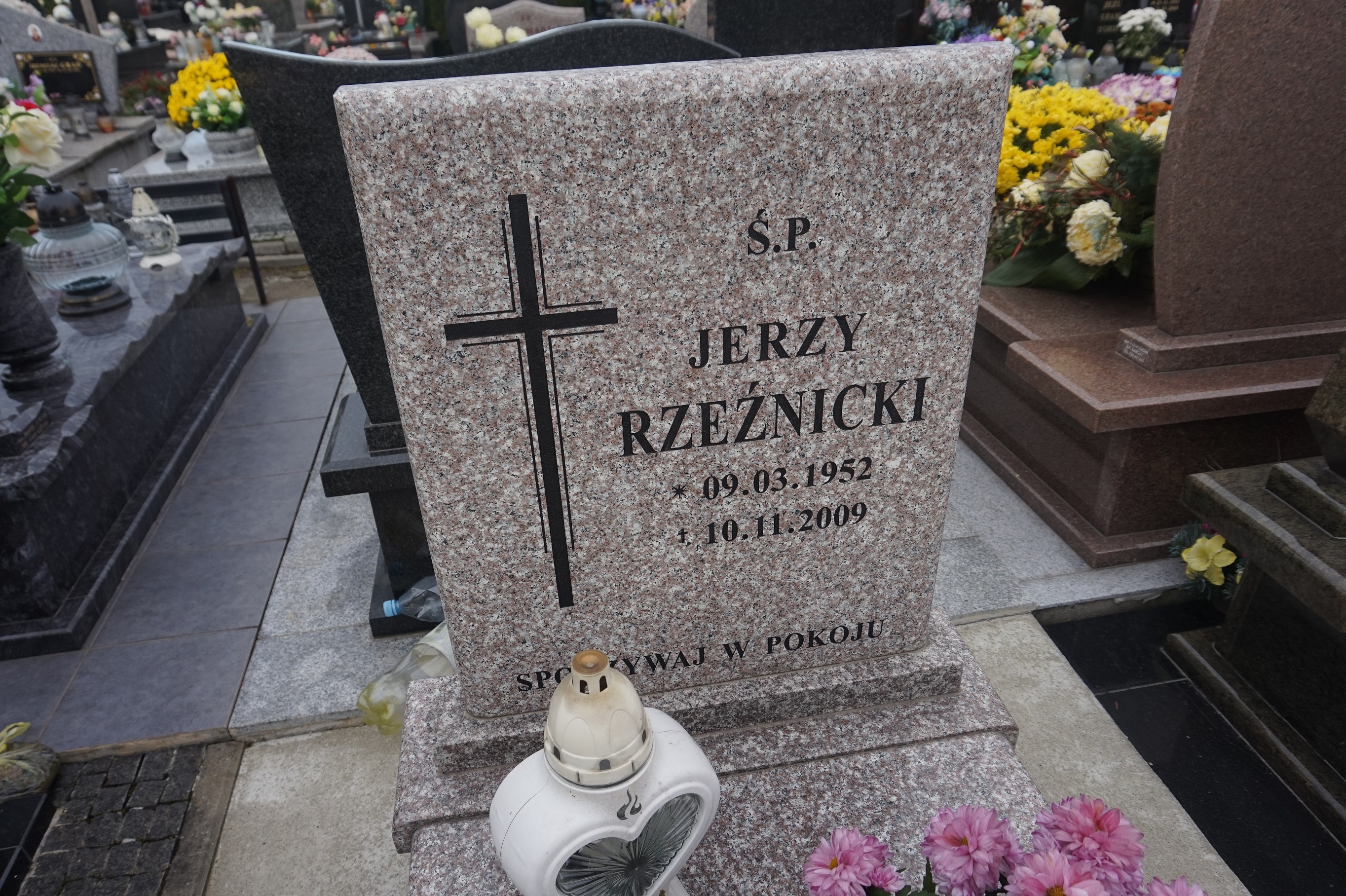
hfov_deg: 73.8
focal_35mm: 24
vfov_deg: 53.1
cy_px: 448
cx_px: 673
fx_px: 897
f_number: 5
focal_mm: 16
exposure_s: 1/200
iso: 100
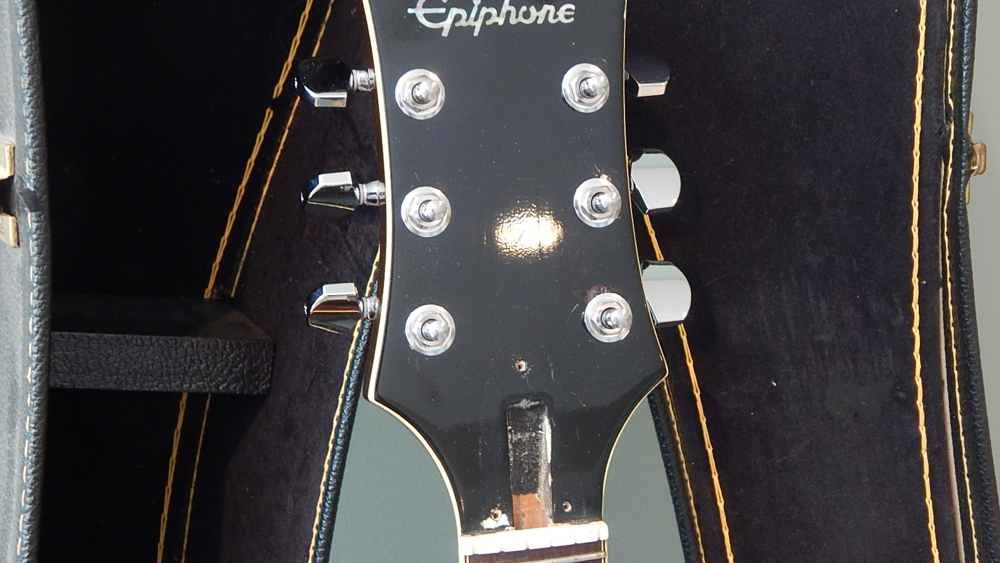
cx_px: 498
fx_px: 1777
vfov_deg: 18.0
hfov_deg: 31.4
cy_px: 224
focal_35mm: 67
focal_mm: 10.9
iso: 500
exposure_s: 1/8
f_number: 4
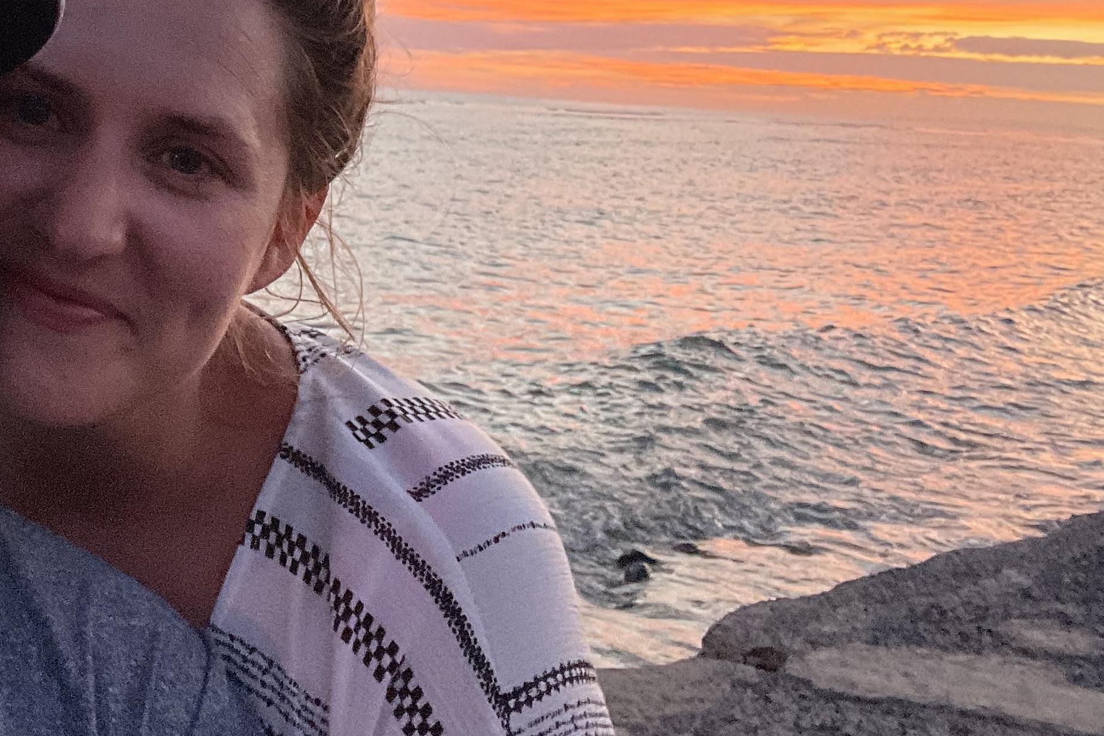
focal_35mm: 52
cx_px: 107
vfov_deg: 24.8
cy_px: 8
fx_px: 1595
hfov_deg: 35.8
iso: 80
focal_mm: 2.71
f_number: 2.2
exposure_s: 1/120
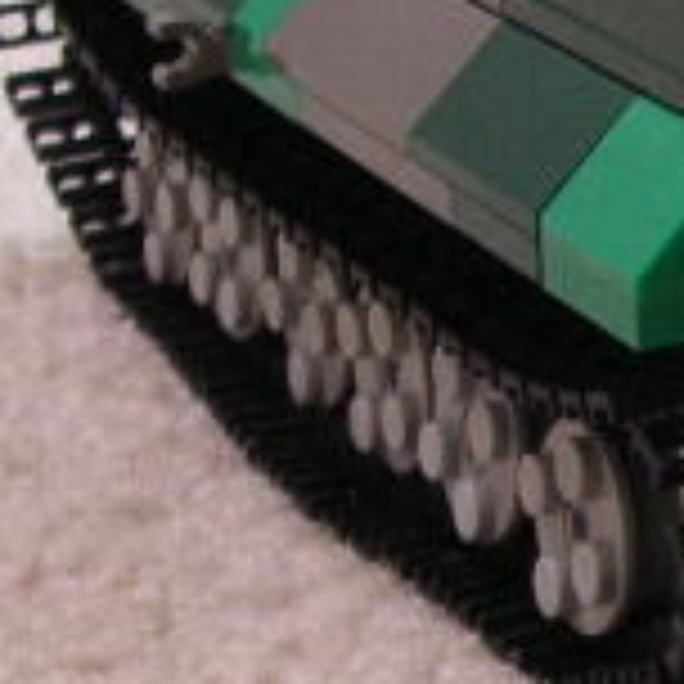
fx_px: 3577
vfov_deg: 10.9
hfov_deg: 10.2
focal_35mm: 160
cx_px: 1292
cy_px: 454
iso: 212
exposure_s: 1/3.7
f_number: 3
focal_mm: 6.6
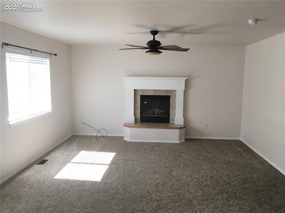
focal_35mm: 29
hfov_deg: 61.7
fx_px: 239
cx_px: 142
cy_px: 106
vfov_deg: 48.2
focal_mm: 4.15
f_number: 2.2
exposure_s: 1/30
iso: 40
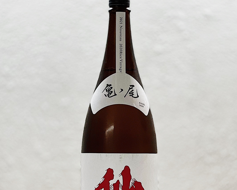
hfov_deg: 13.5
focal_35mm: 143
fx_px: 1003
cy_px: 131
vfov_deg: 10.8
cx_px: 117
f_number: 2.8
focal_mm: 9
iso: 125
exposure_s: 1/100
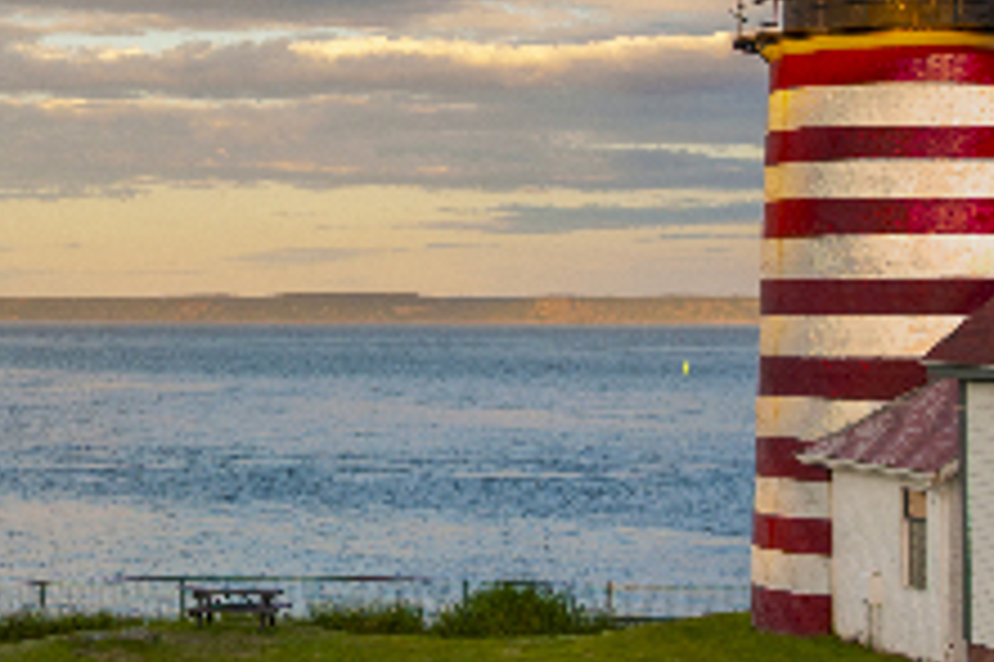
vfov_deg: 15.6
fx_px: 2400
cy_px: 110
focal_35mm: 87
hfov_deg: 23.0
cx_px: 189
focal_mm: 32
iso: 400
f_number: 8
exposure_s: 1/250
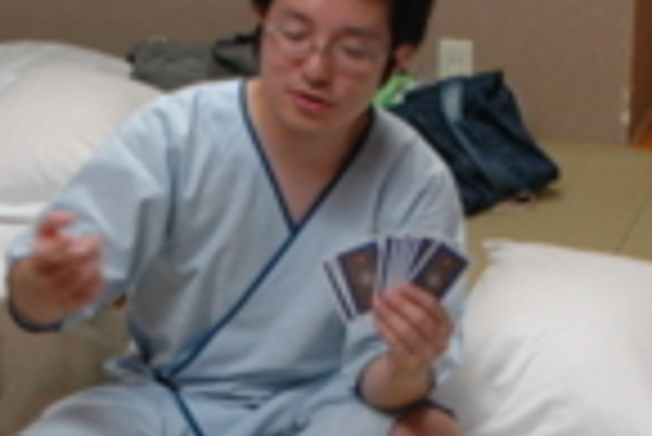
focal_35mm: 124
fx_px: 2248
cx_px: 252
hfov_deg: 16.5
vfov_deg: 10.8
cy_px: 573
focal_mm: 24
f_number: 4
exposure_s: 1/30
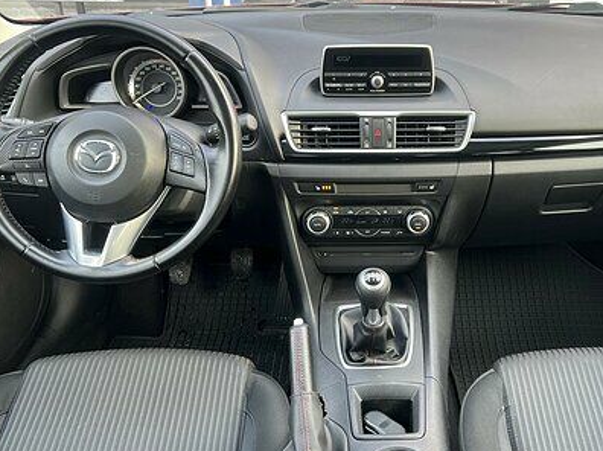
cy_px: 198
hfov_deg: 51.1
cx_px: 362
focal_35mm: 36
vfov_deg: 39.5
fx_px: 626
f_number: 1.5
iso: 125
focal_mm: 5.7
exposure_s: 1/121
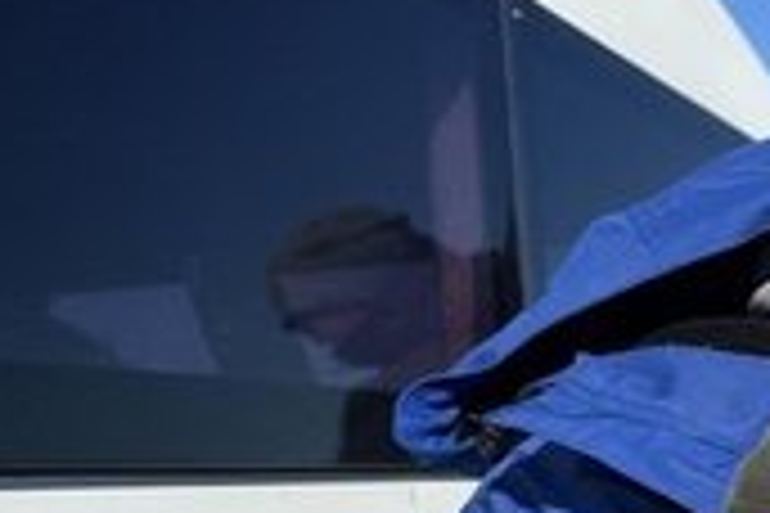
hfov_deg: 17.8
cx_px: 1202
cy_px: 292
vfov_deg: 13.5
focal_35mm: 101
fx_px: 2160
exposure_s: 1/5587
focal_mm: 5.7
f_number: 1.5
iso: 50
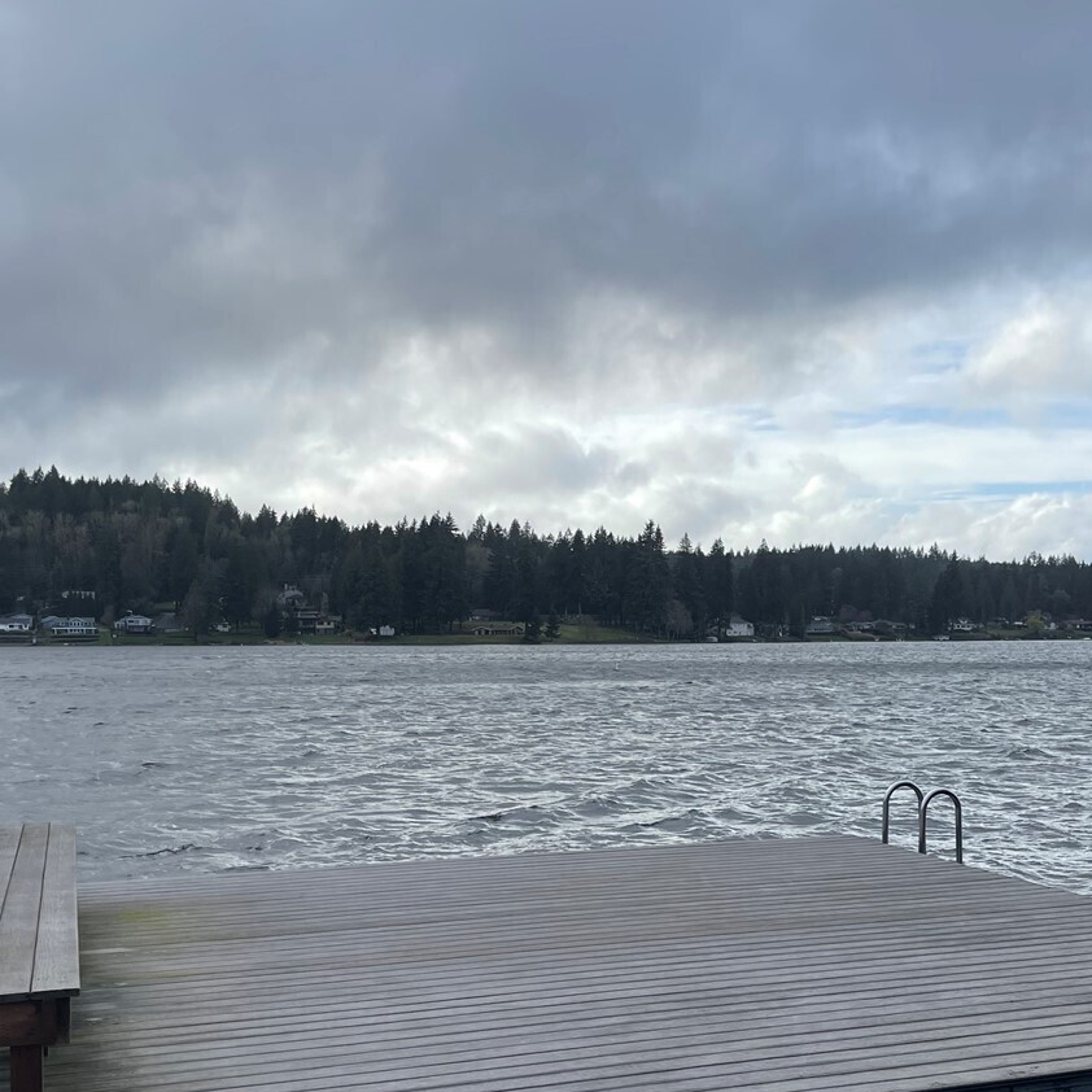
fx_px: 1499
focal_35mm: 42
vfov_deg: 39.7
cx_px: 726
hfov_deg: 39.6
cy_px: 704
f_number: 1.6
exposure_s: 1/2924
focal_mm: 5.1
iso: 32
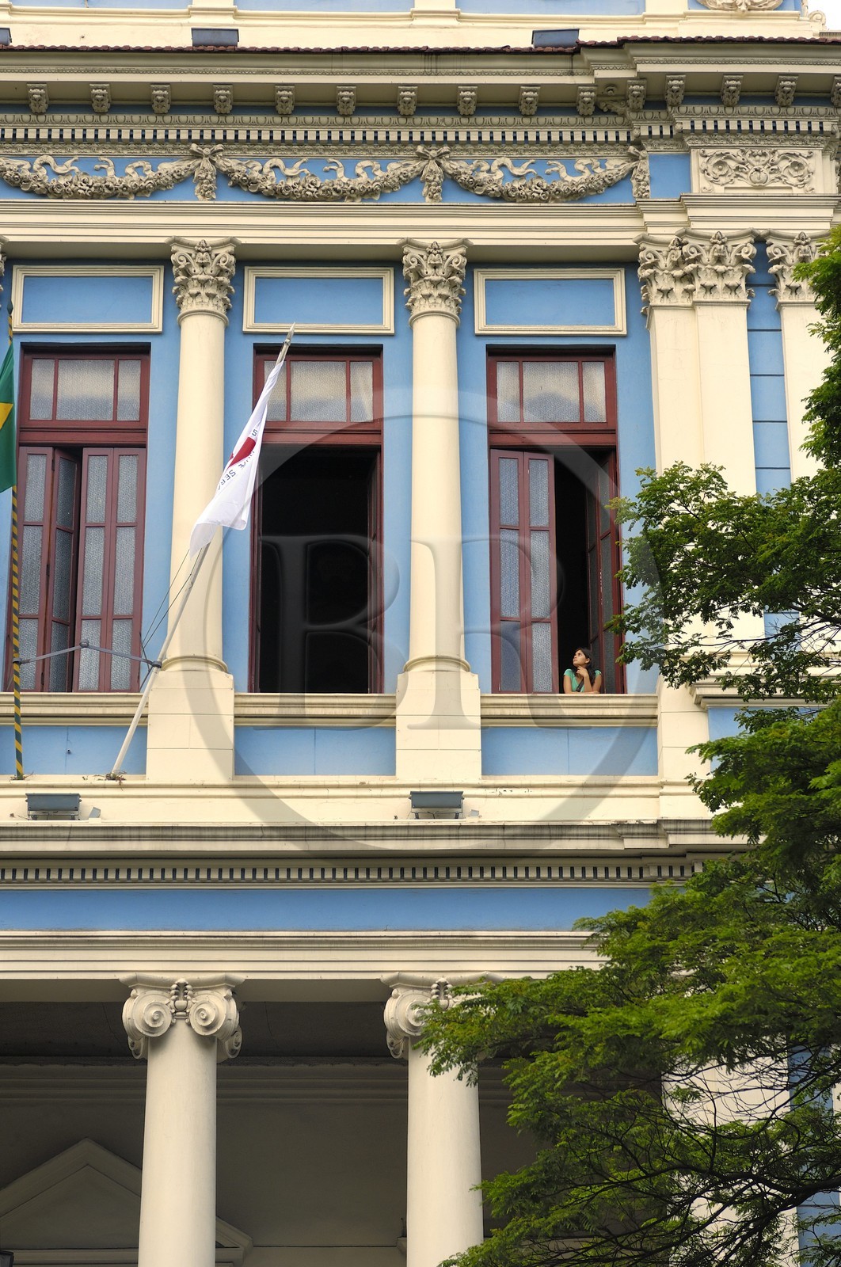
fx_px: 2952
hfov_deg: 16.2
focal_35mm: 84
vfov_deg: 24.2
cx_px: 420
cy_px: 634
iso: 100
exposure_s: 1/125
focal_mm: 56
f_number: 6
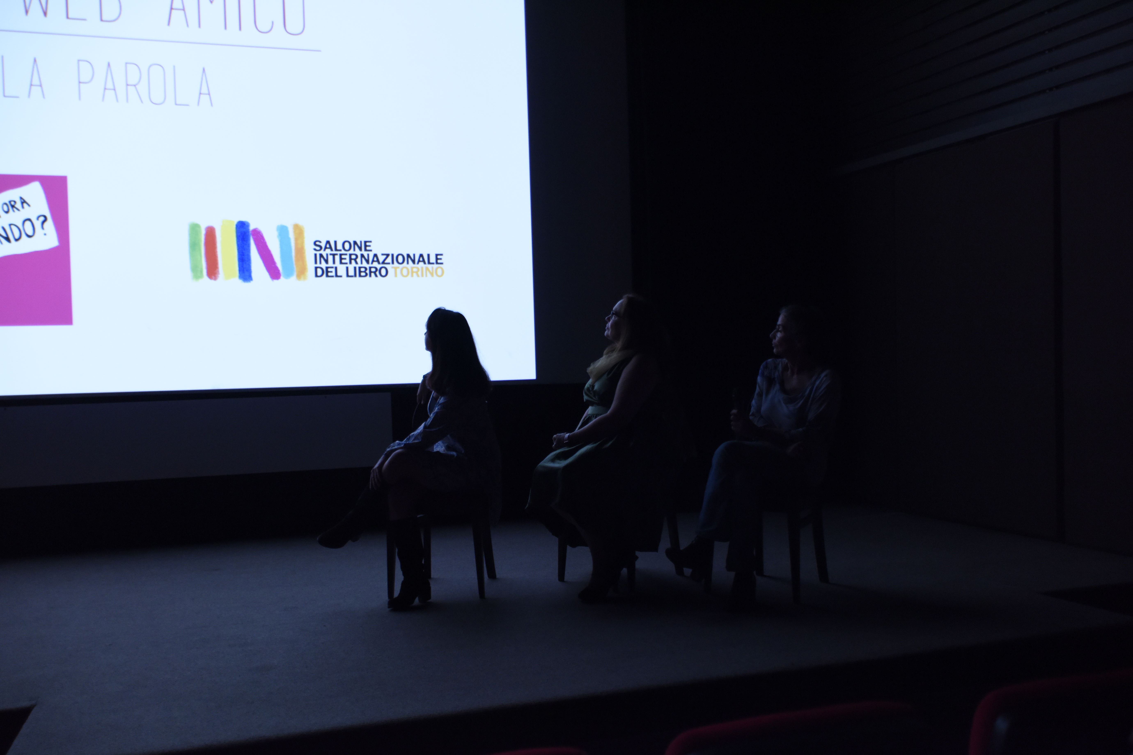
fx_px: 1101
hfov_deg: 54.4
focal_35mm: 35
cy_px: 378
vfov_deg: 37.9
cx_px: 566
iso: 2500
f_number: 4
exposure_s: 1/60
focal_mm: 35
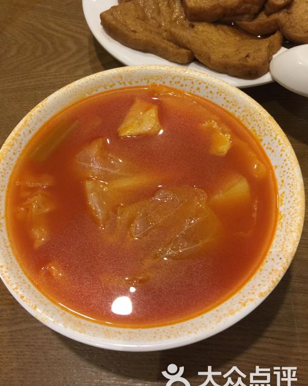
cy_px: 198
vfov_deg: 57.2
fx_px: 353
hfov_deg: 47.1
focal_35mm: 31
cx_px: 155
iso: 80
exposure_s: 1/17
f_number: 2.2
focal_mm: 4.15
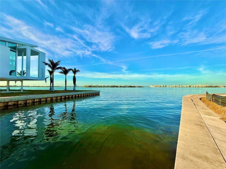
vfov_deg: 85.7
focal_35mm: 14
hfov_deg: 102.1
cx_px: 113
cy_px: 84
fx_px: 91
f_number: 2.2
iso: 50
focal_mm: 2.22
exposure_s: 1/1656
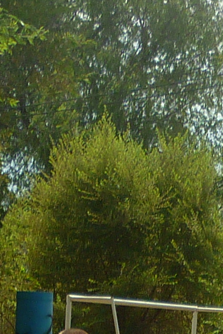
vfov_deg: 10.8
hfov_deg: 7.7
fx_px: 1653
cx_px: 160
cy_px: 618
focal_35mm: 178
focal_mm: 5.5
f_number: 8
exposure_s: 1/200
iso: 80
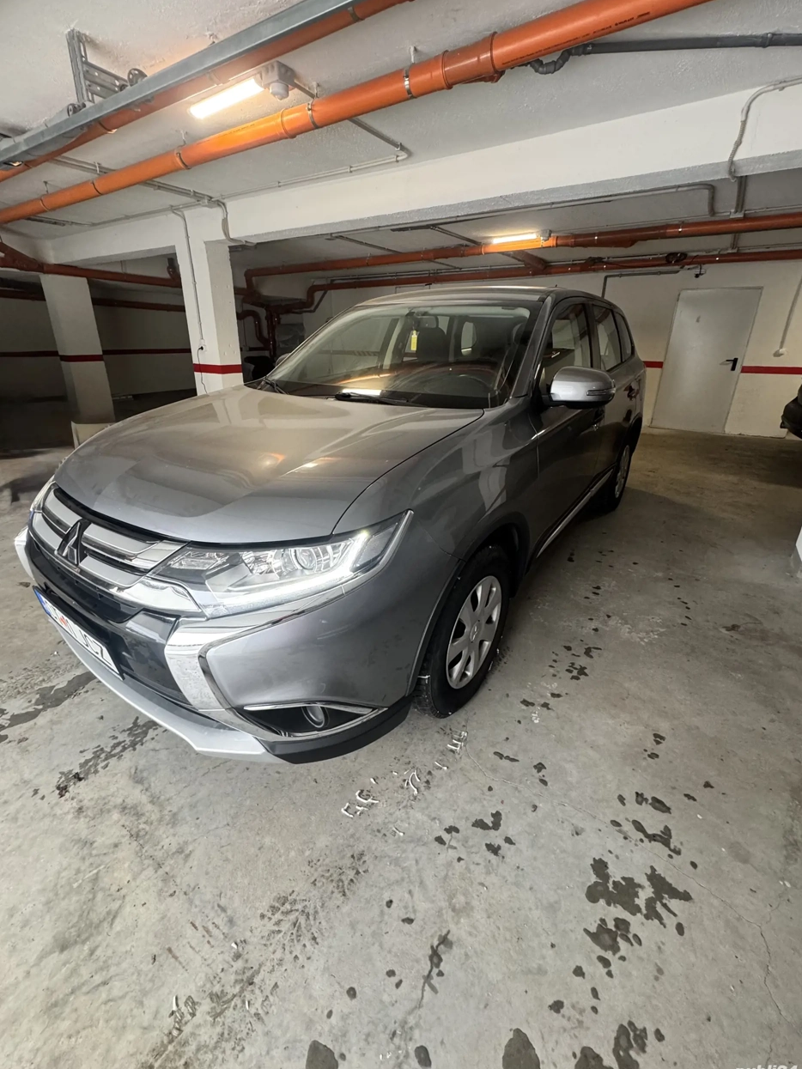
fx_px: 463
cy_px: 511
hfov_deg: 81.8
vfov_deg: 98.1
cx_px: 395
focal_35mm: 15
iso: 320
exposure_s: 1/50
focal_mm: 2.22
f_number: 2.2
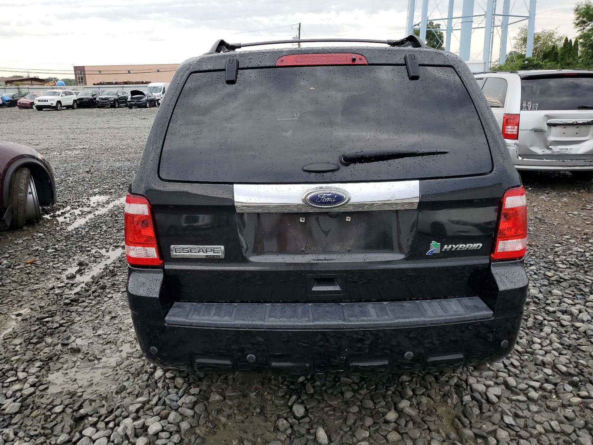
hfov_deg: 67.3
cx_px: 296
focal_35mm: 26
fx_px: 445
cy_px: 222
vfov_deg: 53.1
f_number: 1.5
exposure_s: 1/417
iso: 50
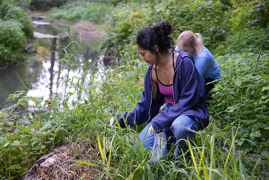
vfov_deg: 30.3
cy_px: 90
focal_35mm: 44
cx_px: 134
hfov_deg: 44.1
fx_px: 332
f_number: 3.2
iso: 640
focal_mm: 44.4
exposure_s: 1/125
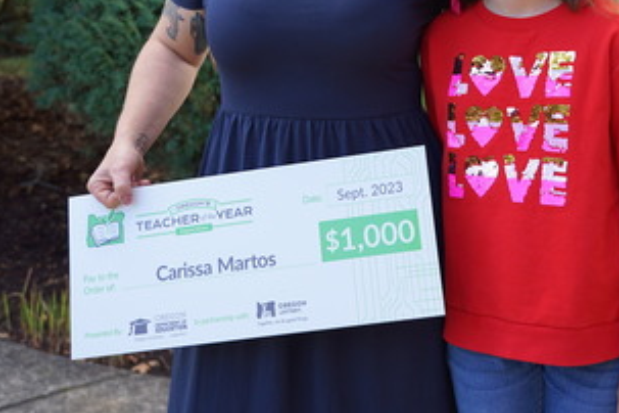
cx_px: 374
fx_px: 1100
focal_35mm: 64
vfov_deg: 20.8
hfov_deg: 31.3
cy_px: 51
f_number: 4
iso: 125
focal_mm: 34
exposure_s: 1/160
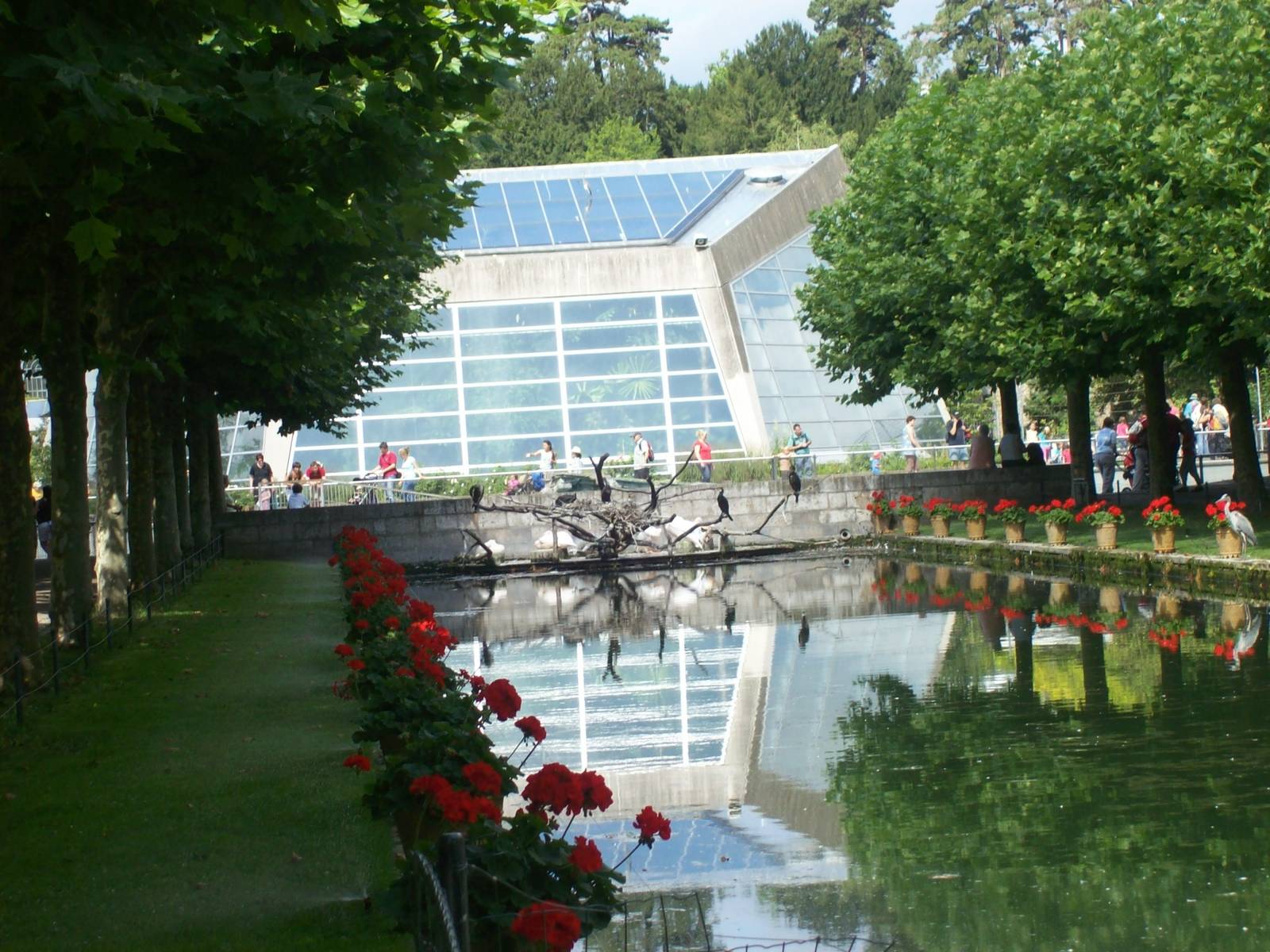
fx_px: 3962
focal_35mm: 108
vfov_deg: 13.7
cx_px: 635
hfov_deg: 18.2
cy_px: 476
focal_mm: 18
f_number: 4.8
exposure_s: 1/232
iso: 80
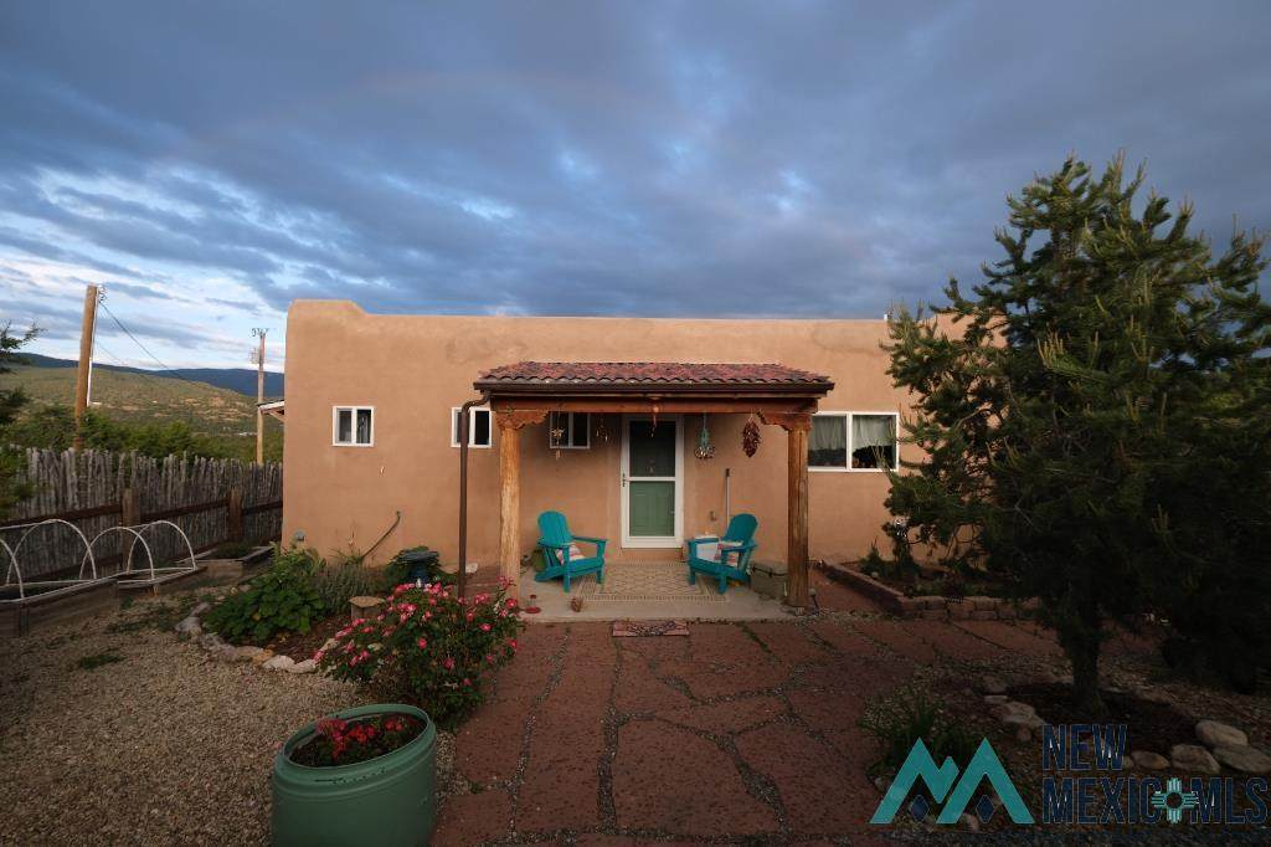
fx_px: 529
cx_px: 636
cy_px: 424
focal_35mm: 15
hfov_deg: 100.4
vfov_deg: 77.3
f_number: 5.6
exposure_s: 1/220
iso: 320
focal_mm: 10
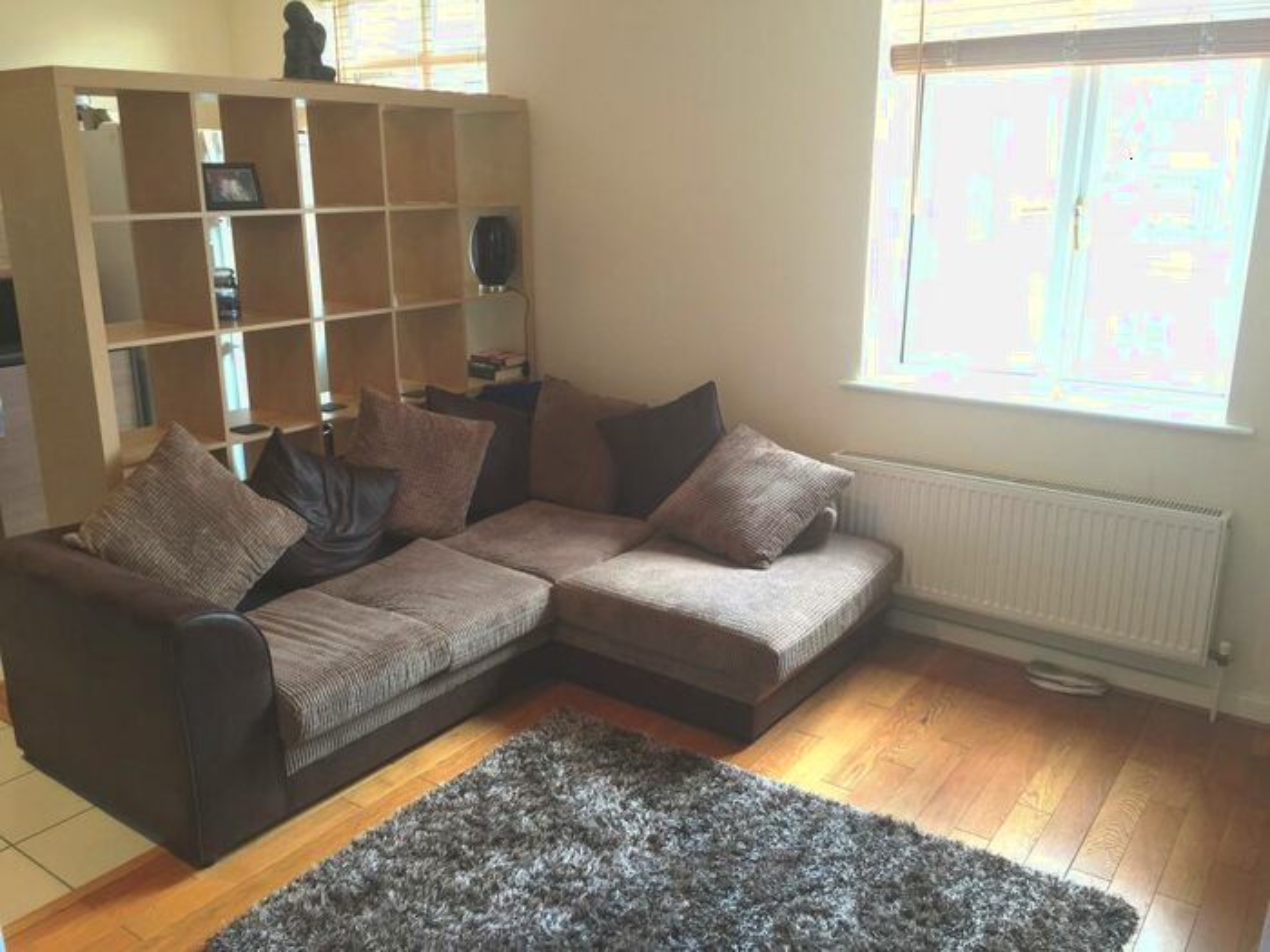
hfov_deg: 61.7
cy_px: 476
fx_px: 1064
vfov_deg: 48.2
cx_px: 635
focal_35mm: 29
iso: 40
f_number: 2.2
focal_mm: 4.15
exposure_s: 1/30
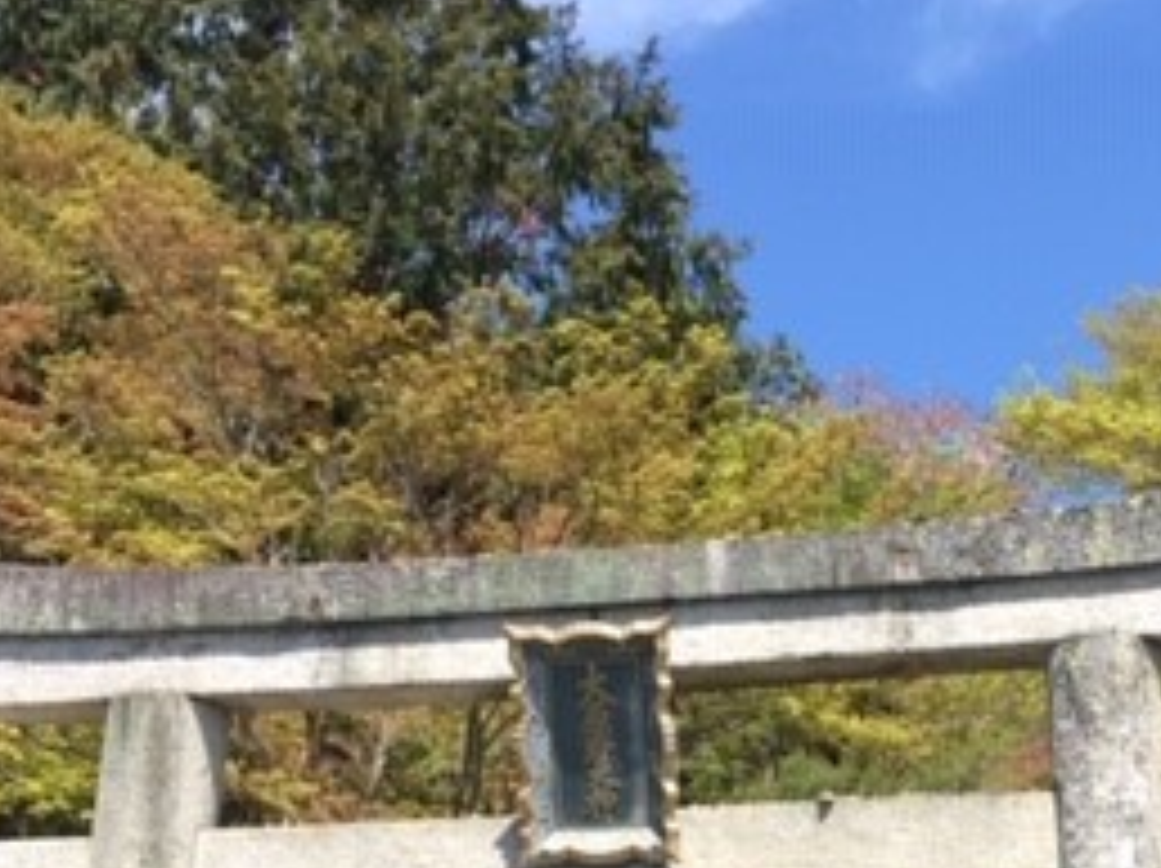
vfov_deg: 19.6
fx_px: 2413
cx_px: 981
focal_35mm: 72
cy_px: 931
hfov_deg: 26.4
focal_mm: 4.15
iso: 32
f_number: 2.2
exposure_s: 1/842
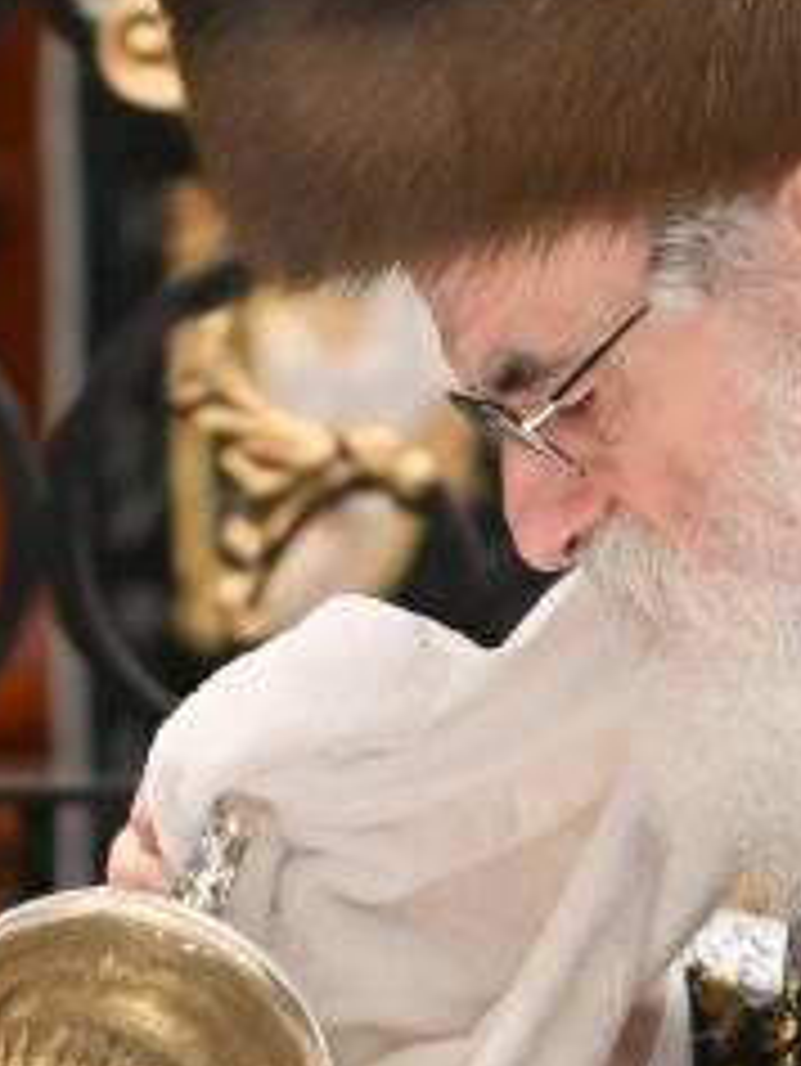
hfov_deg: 1.2
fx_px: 38346
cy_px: 1039
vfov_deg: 1.6
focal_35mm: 1244
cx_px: 450
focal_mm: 200
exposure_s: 1/500
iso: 320
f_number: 2.8
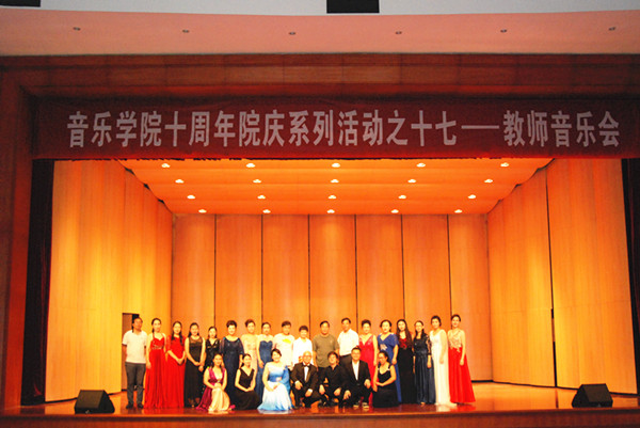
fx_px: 747
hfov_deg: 46.4
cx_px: 320
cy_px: 214
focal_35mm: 42
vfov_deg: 31.9
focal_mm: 28
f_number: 5.6
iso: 1600
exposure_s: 1/60
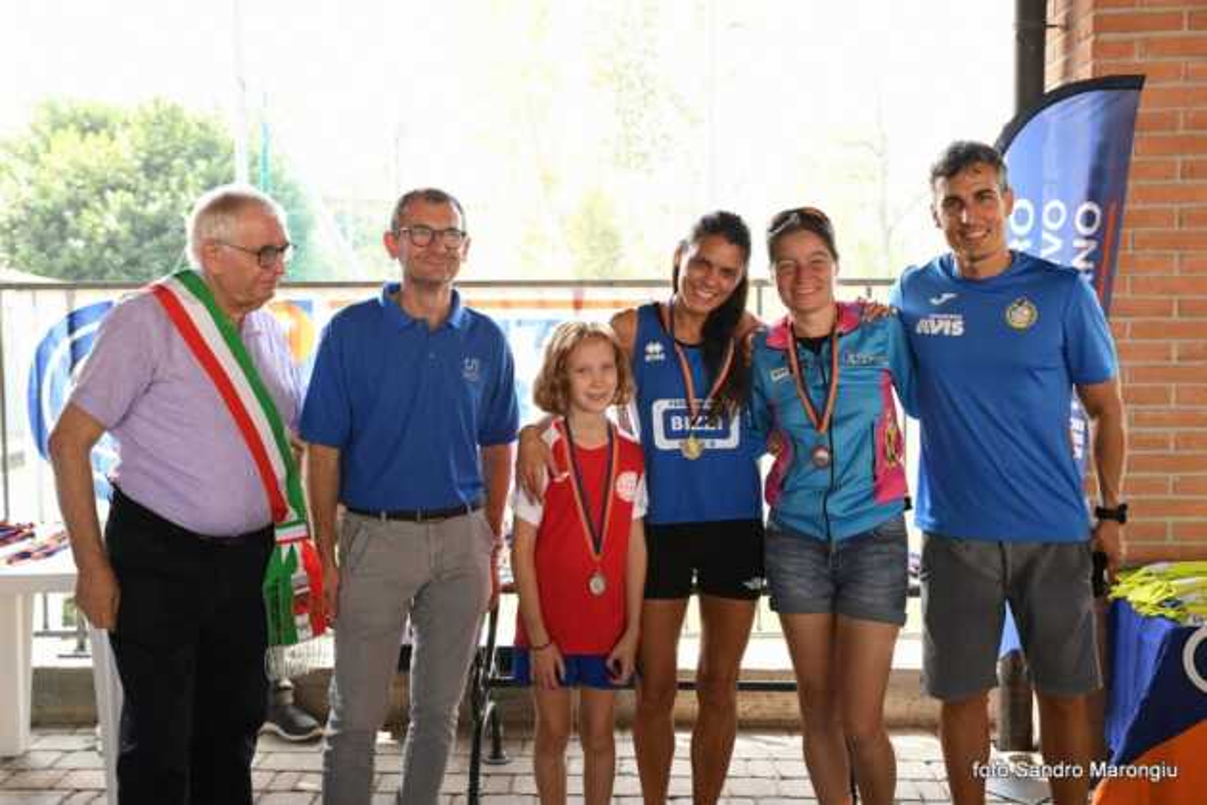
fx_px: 1341
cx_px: 604
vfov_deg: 33.4
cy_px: 402
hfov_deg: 48.5
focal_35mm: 40
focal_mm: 40
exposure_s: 1/320
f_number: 7.1
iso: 2200
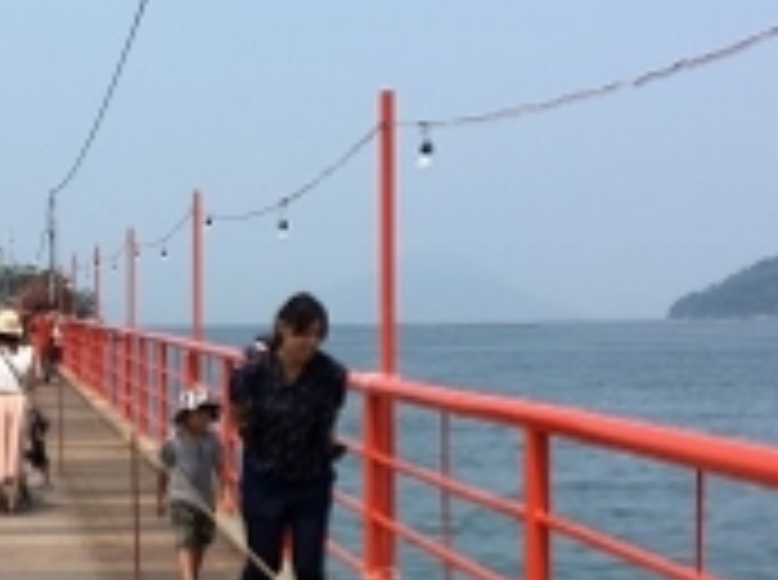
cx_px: 121
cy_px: 515
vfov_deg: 17.3
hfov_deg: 22.9
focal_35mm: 84
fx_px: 1884
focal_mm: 4.15
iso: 25
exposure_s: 1/1709
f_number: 2.2
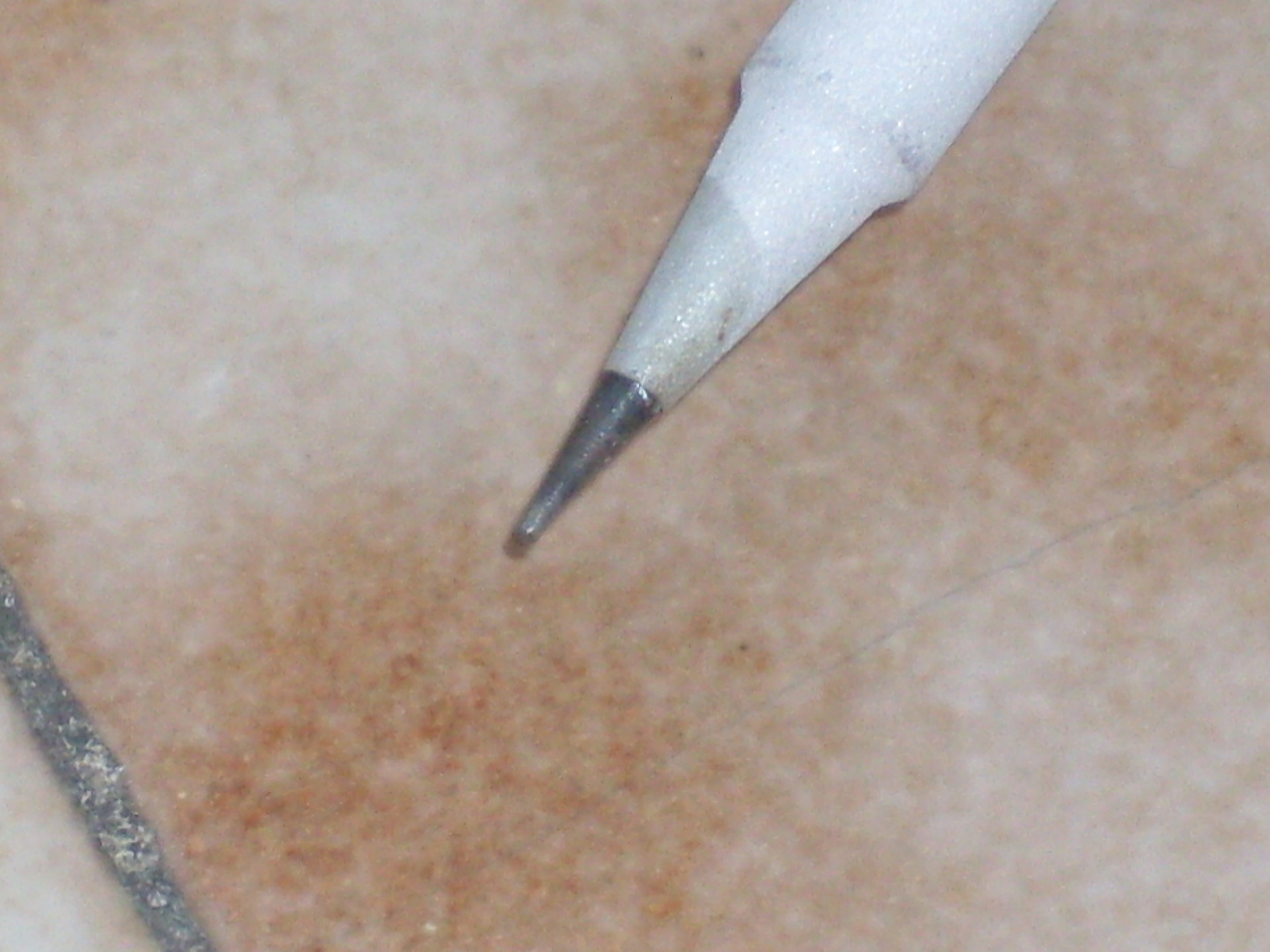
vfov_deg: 13.0
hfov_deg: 17.3
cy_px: 476
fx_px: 4182
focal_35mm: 114
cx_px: 635
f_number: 5.2
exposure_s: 1/60
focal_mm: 18.9
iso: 100
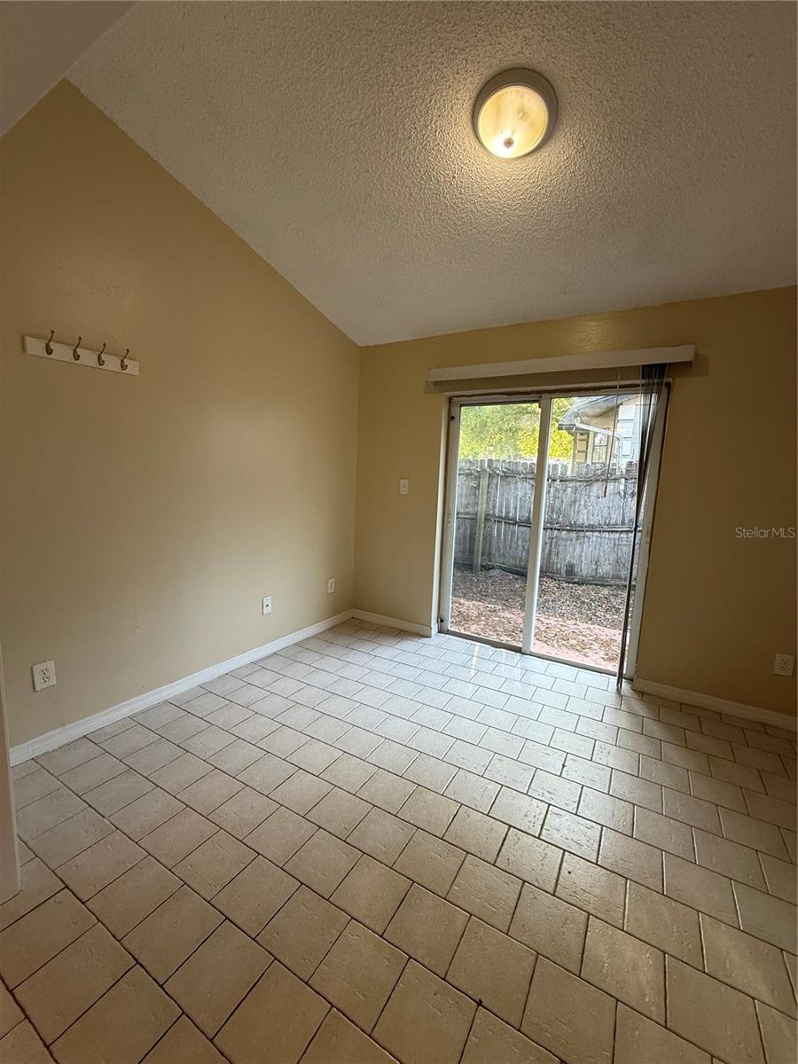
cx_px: 399
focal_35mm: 14
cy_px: 532
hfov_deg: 85.7
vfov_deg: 102.1
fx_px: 430
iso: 200
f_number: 2.2
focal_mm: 2.22
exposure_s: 1/120
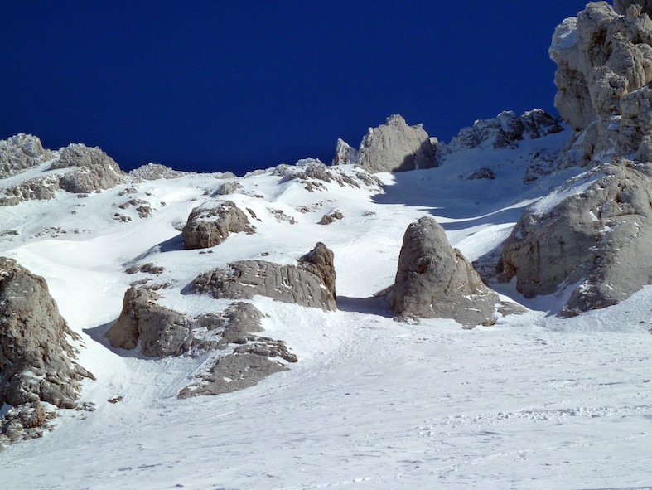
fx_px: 1564
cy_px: 245
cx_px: 326
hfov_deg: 23.5
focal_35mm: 83
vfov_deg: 17.8
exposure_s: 1/800
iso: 125
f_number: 6.3
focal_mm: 13.7
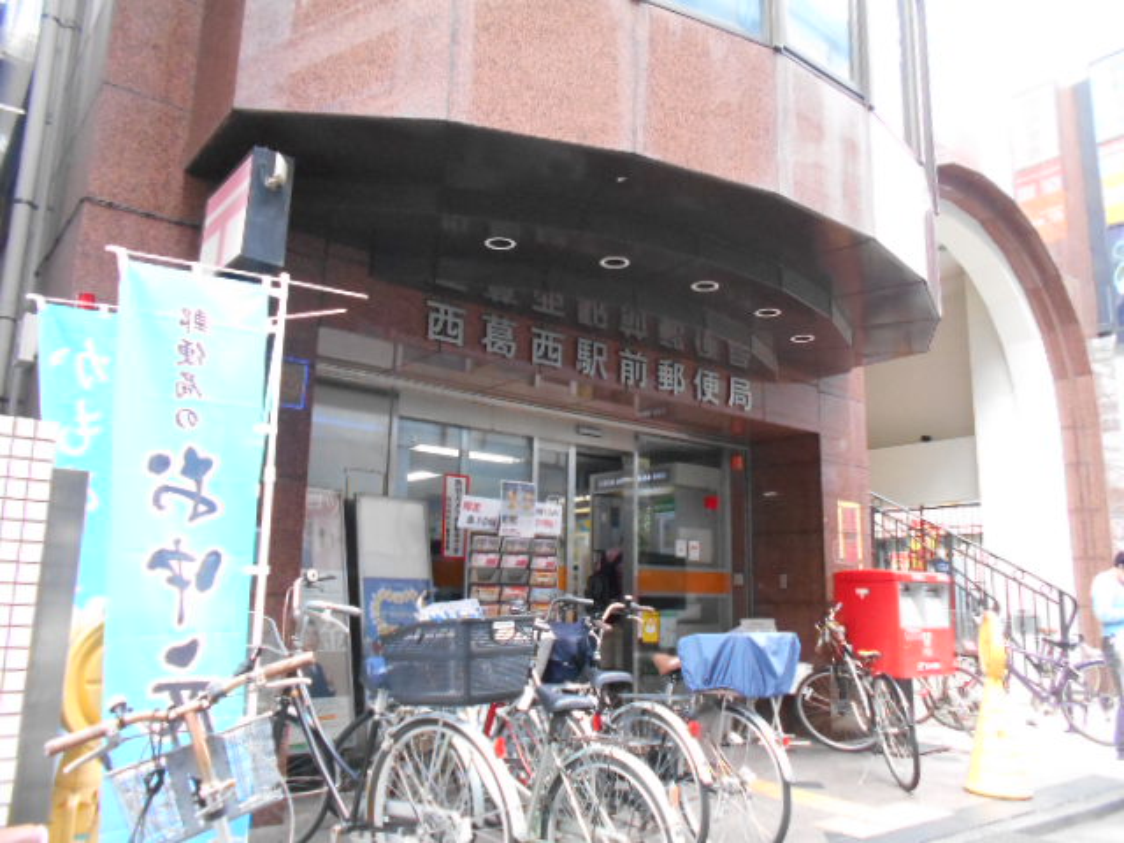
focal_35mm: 26
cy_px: 422
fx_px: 844
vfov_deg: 53.1
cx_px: 562
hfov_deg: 67.3
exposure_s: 1/250
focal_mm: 4.6
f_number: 3.2
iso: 800
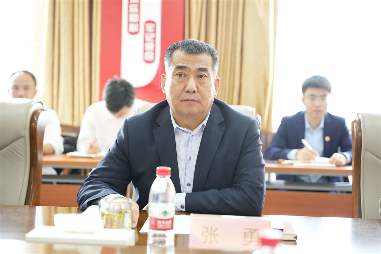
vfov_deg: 19.5
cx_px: 190
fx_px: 741
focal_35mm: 70
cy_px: 127
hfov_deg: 28.8
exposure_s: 1/80
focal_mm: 70
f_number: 2.8
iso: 640
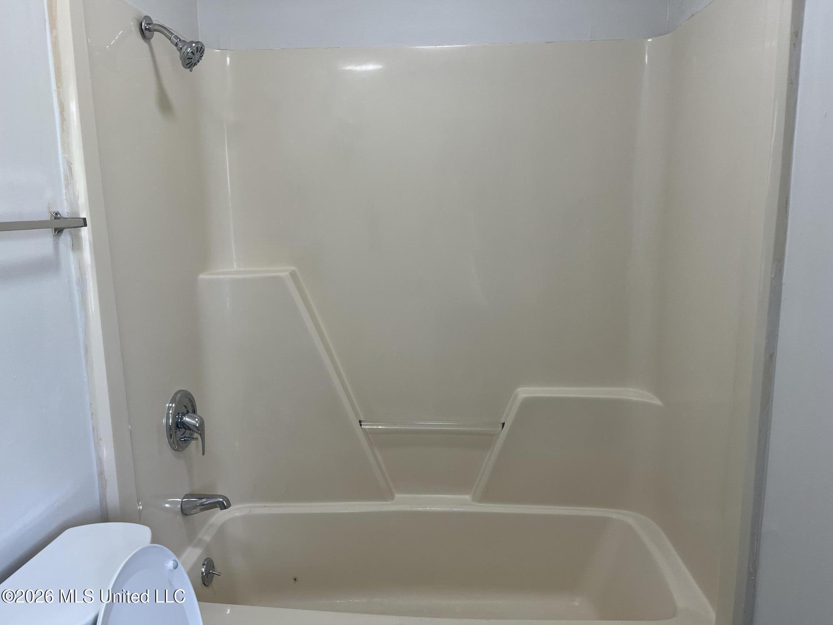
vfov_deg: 53.1
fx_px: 626
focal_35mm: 26
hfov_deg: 67.3
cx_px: 416
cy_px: 312
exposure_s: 1/120
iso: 50
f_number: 1.5
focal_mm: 5.7
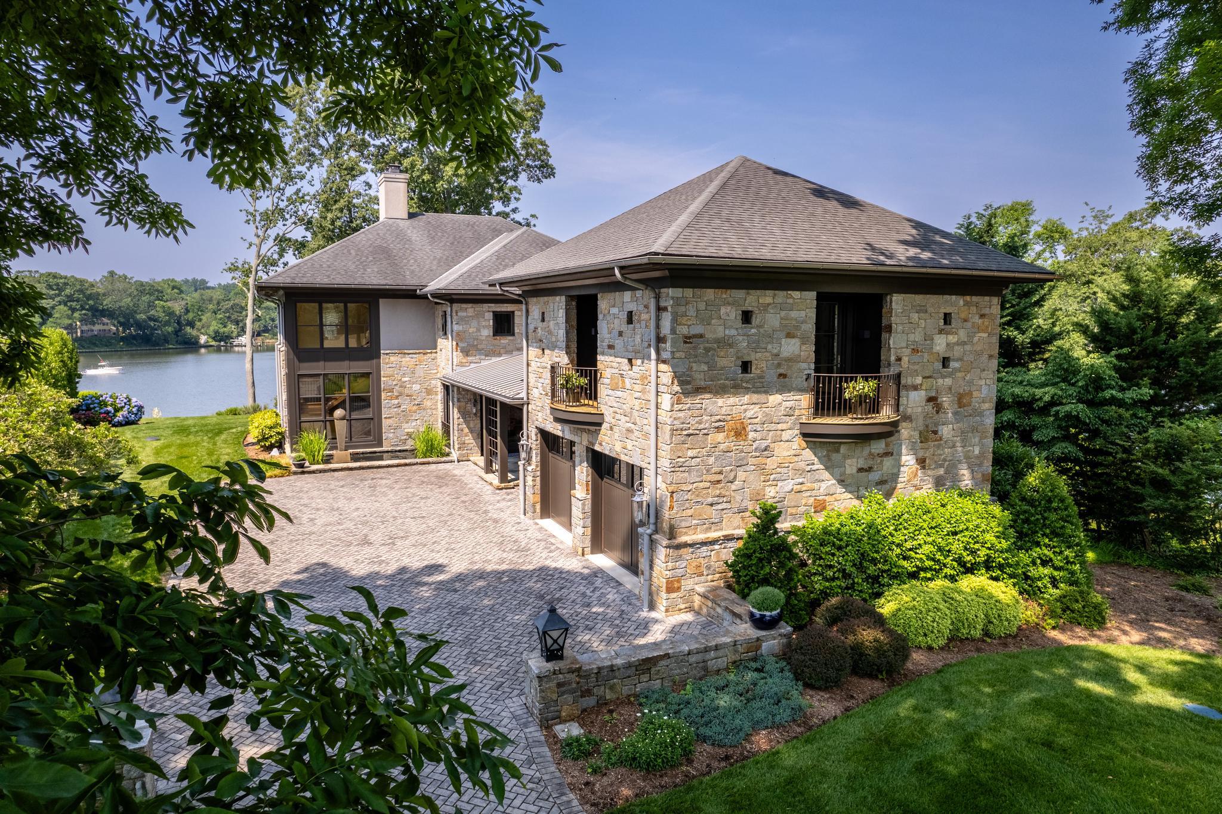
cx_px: 611
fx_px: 746
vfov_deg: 57.2
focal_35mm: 22
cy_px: 407
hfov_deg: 78.6
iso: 100
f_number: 2.8
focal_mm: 8.38
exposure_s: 1/2500
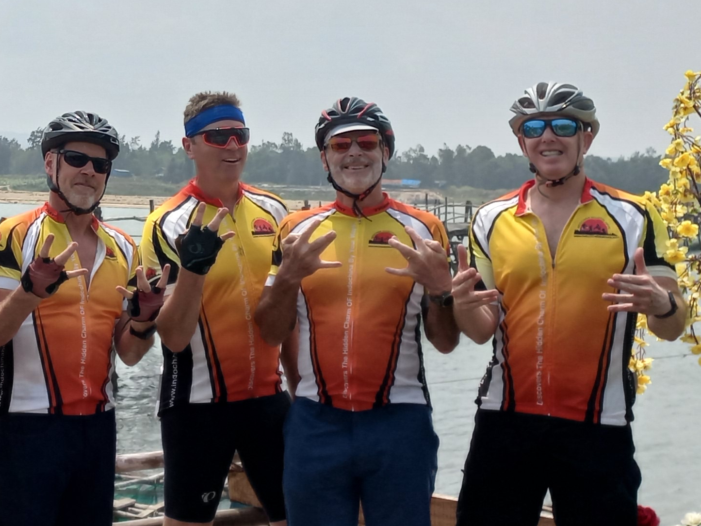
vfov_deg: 18.2
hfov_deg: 23.7
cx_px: 52
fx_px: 1620
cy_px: 91
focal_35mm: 80
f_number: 1.8
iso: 25
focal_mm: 4.6
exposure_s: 1/1346
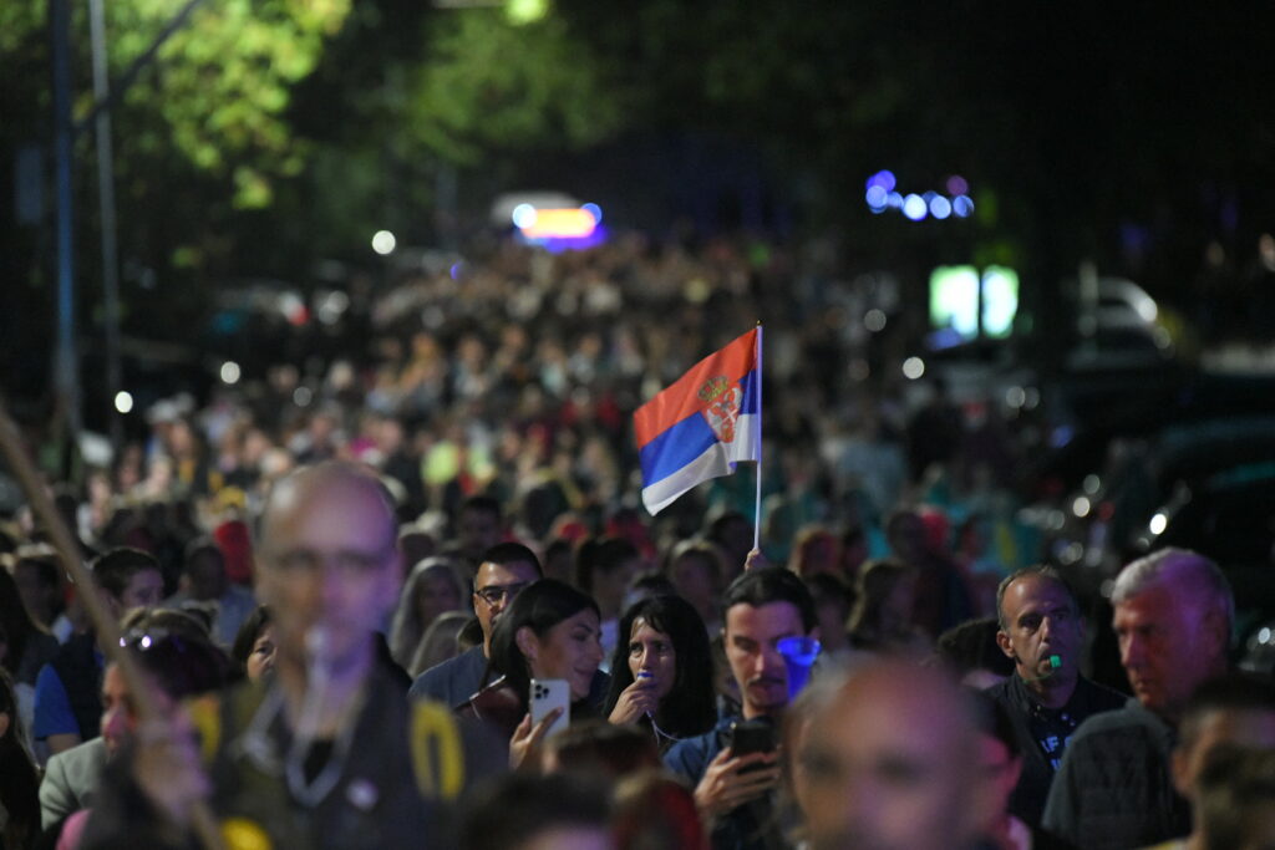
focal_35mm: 200
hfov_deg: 10.3
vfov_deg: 6.9
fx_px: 7084
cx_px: 638
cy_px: 425
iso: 10000
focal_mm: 200
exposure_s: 1/100
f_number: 3.5
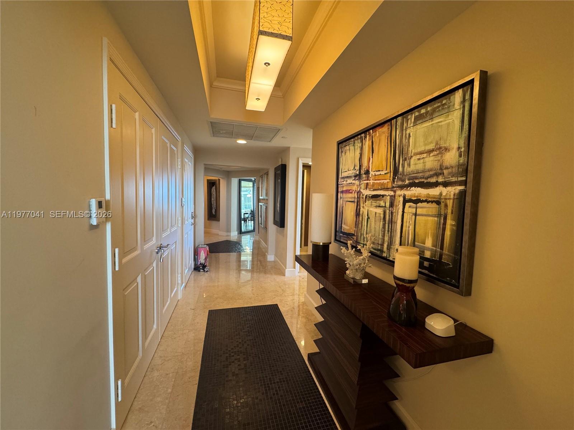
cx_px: 287
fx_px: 232
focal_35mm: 14
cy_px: 215
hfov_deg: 102.1
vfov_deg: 85.7
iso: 250
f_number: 2.2
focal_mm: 2.22
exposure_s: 1/60
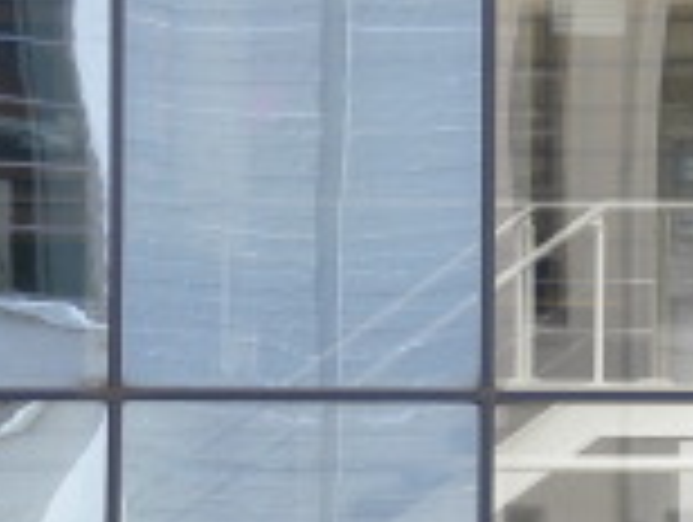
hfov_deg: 2.9
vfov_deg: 2.2
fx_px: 13494
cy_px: 243
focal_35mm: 673
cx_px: 760
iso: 69
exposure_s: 1/80.2
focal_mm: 28.8
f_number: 4.5
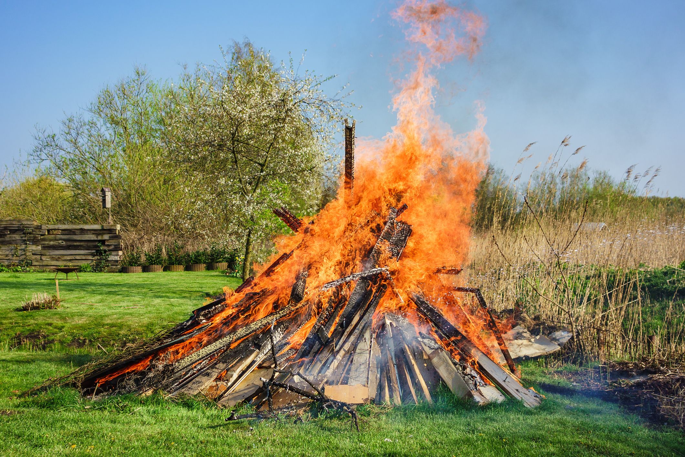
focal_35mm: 48
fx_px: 913
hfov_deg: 41.1
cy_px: 228
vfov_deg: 28.1
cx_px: 342
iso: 125
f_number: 4
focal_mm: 17.8
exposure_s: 1/1000
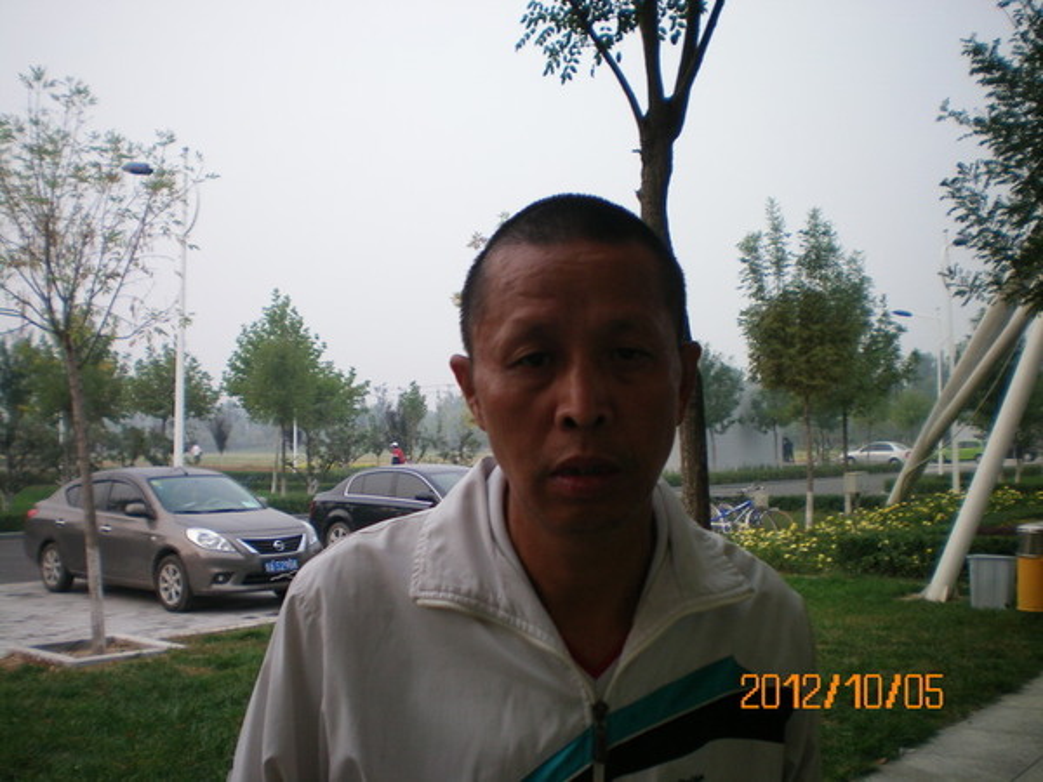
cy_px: 391
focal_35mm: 38
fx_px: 1145
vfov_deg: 37.7
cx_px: 522
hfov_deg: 49.0
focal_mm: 6.3
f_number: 3.1
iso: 64
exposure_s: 1/125
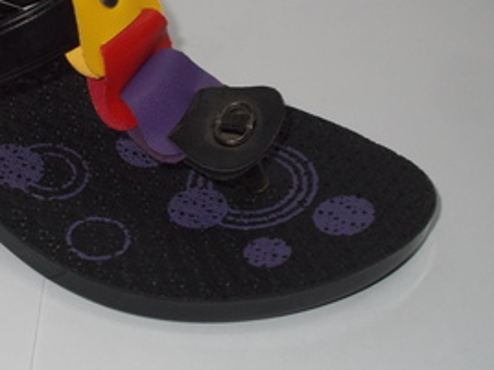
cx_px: 114
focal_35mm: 82
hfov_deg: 23.6
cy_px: 95
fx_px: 1170
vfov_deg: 17.9
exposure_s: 1/30
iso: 200
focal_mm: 7.9
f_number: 4.2
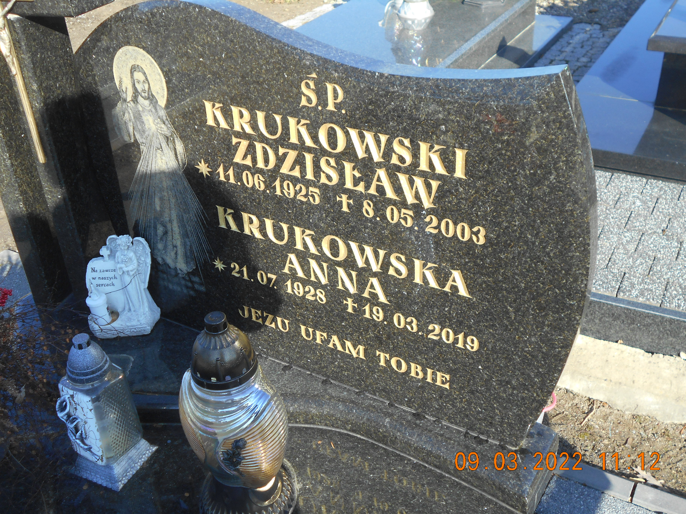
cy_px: 257
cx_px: 343
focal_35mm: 39
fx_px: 773
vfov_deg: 36.8
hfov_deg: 47.9
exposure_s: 1/250
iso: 80
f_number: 3.9
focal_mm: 6.7
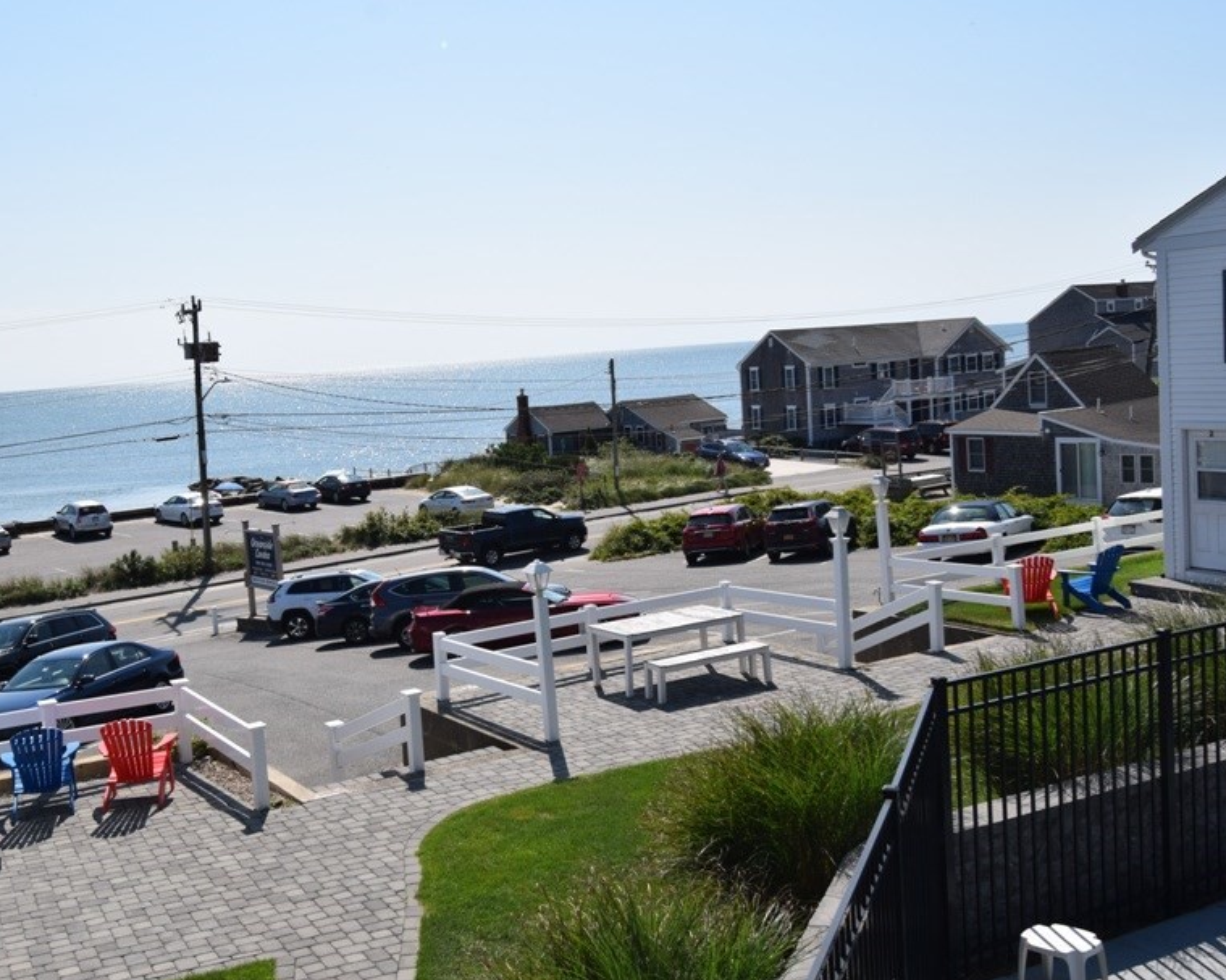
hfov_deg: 47.6
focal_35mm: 38
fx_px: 1379
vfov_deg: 39.1
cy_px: 472
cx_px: 477
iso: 200
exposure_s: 1/500
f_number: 11
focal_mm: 20
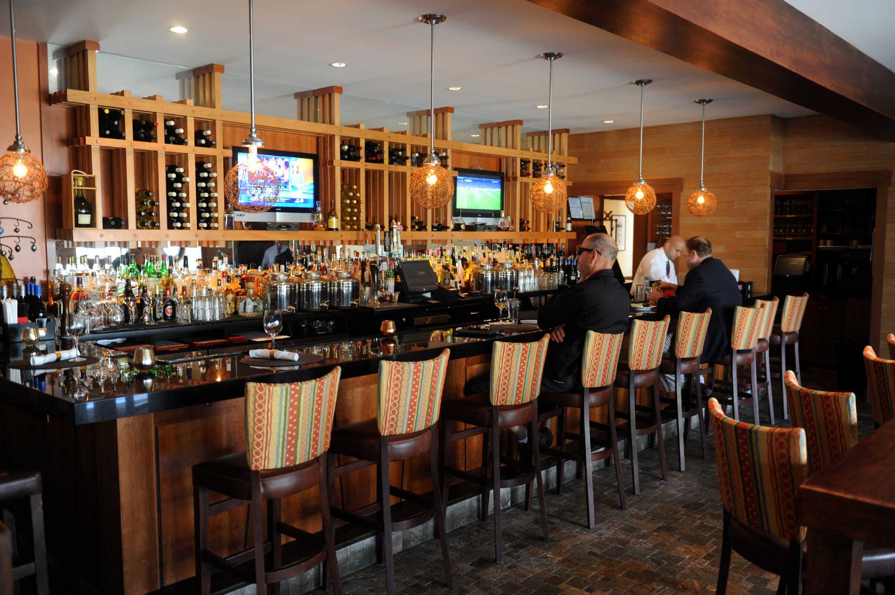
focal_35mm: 31
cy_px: 298
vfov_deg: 42.3
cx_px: 448
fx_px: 770
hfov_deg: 60.3
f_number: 2.8
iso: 1600
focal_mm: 31
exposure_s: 1/60
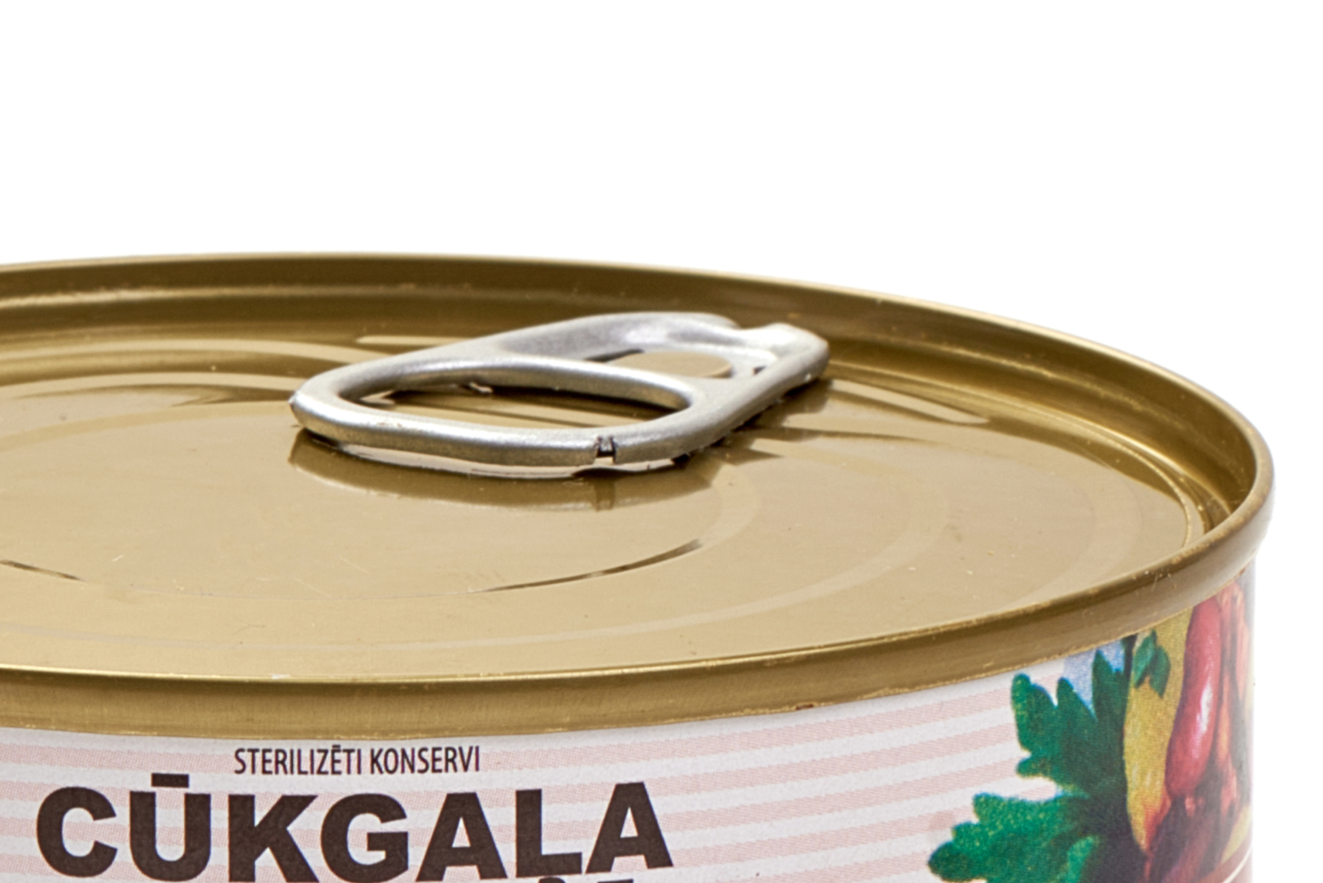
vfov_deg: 6.6
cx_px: 336
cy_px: 803
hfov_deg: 9.9
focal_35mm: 208
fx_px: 7646
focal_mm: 105
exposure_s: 1/160
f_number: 20
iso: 50
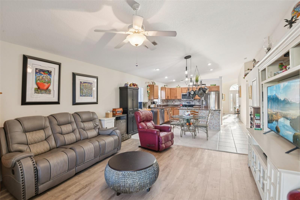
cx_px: 150
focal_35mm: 16
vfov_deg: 73.7
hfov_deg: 96.7
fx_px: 133
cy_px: 100
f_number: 8
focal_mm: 16
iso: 400
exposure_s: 1/10
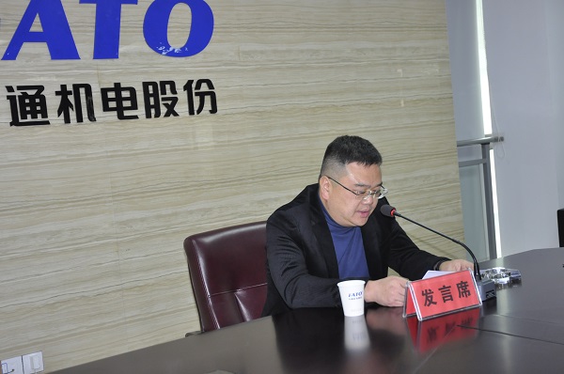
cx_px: 282
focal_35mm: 52
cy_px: 187
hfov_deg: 37.9
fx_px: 821
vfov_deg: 25.7
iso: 800
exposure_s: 1/60
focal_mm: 35
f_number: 4.2
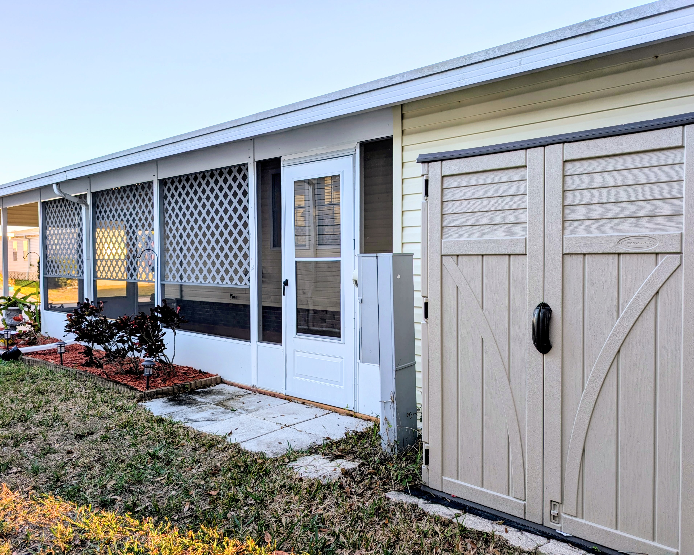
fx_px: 513
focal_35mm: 25
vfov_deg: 56.8
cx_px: 355
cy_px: 278
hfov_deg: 68.1
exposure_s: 1/336
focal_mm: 6.9
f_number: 1.68
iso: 18
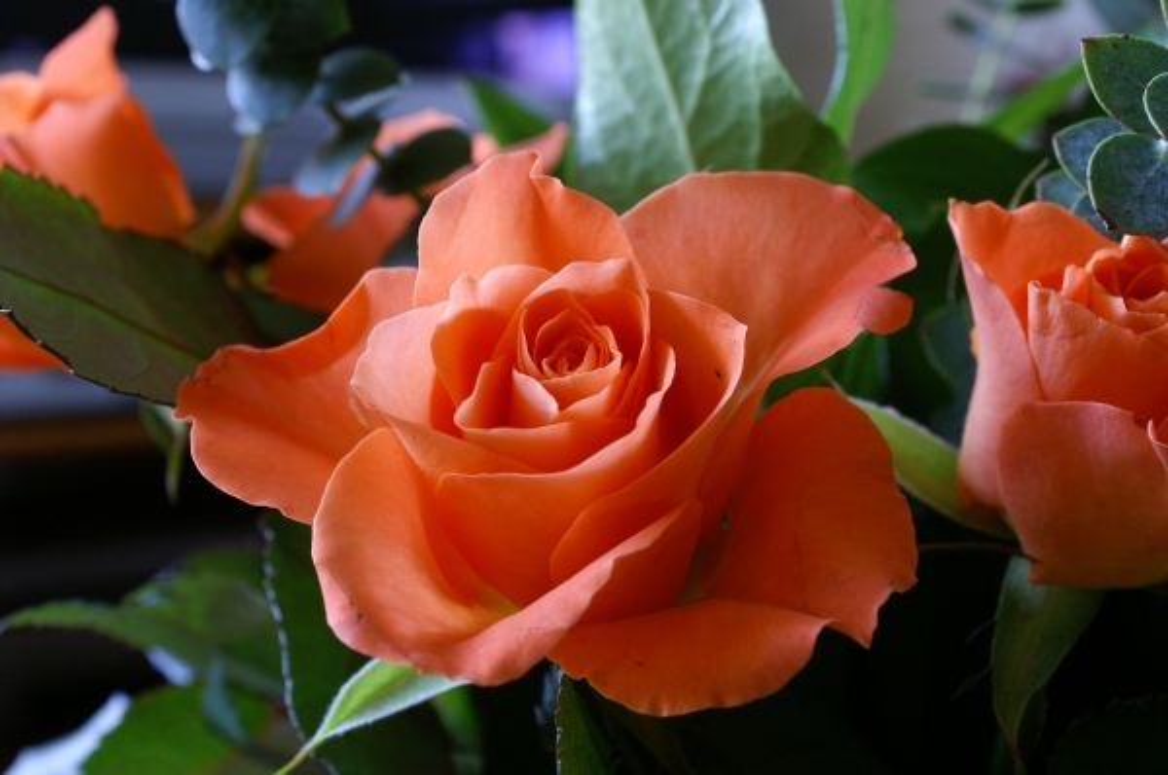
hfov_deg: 46.5
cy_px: 388
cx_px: 584
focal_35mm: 42
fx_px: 1360
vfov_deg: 31.8
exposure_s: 1/10
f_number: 9
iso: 400
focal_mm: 28
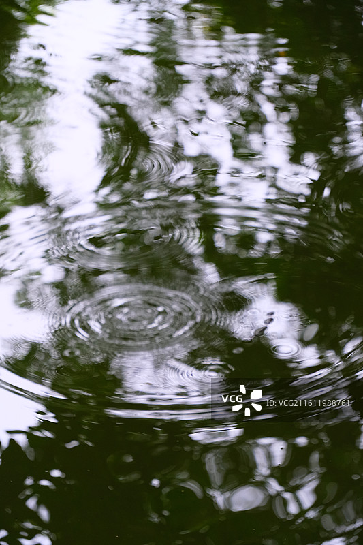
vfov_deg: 17.1
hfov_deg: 11.4
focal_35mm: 120
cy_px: 272
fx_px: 1816
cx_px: 182
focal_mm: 80.2
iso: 1600
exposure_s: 1/240
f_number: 5
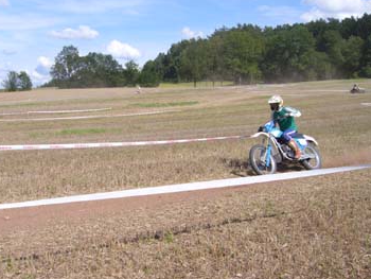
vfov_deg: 36.0
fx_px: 429
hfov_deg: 46.7
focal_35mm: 40
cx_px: 164
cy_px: 156
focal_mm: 5.8
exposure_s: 1/500
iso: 100
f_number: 5.6
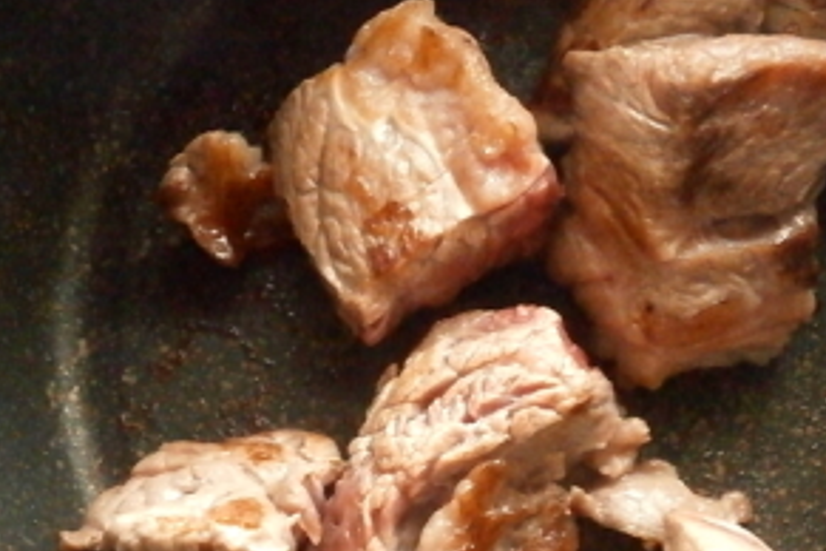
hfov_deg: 24.2
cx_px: 414
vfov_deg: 16.2
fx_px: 1927
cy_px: 416
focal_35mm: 84
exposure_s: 1/13
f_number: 3.4
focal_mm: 8.3
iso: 1600
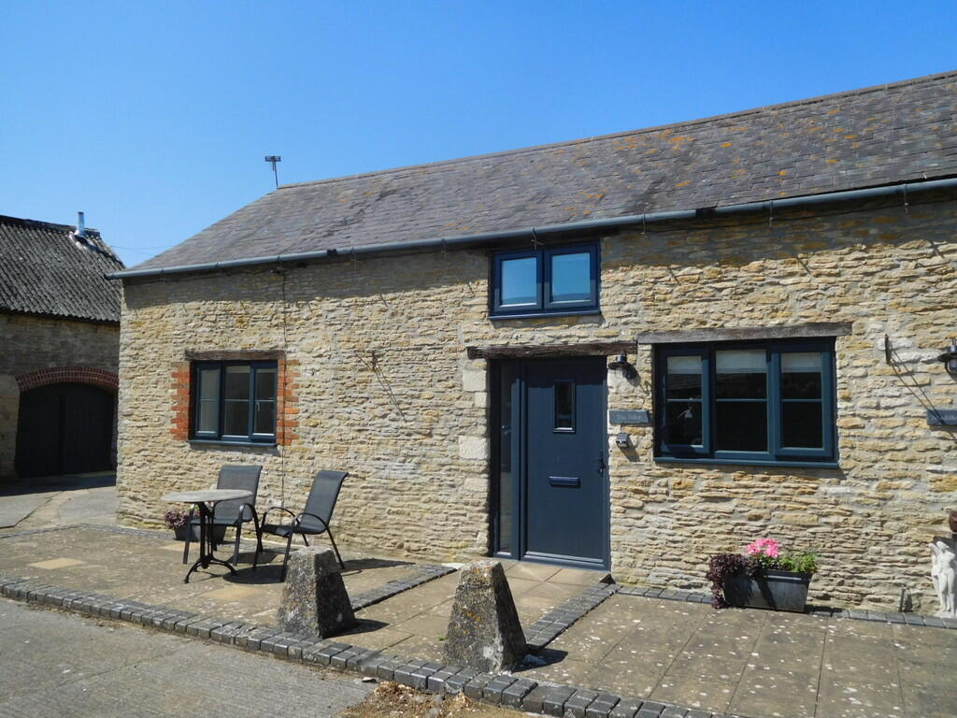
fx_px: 691
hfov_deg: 69.4
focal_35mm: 25
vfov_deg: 54.9
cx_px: 478
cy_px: 359
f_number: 3.4
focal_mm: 4.5
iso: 125
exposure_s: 1/1250
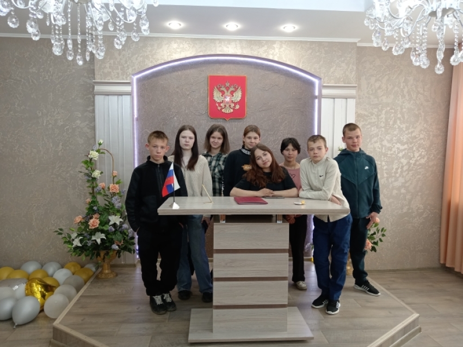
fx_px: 361
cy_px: 174
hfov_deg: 65.4
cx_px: 232
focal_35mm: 27
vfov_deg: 51.3
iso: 509
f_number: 1.9
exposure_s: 1/50
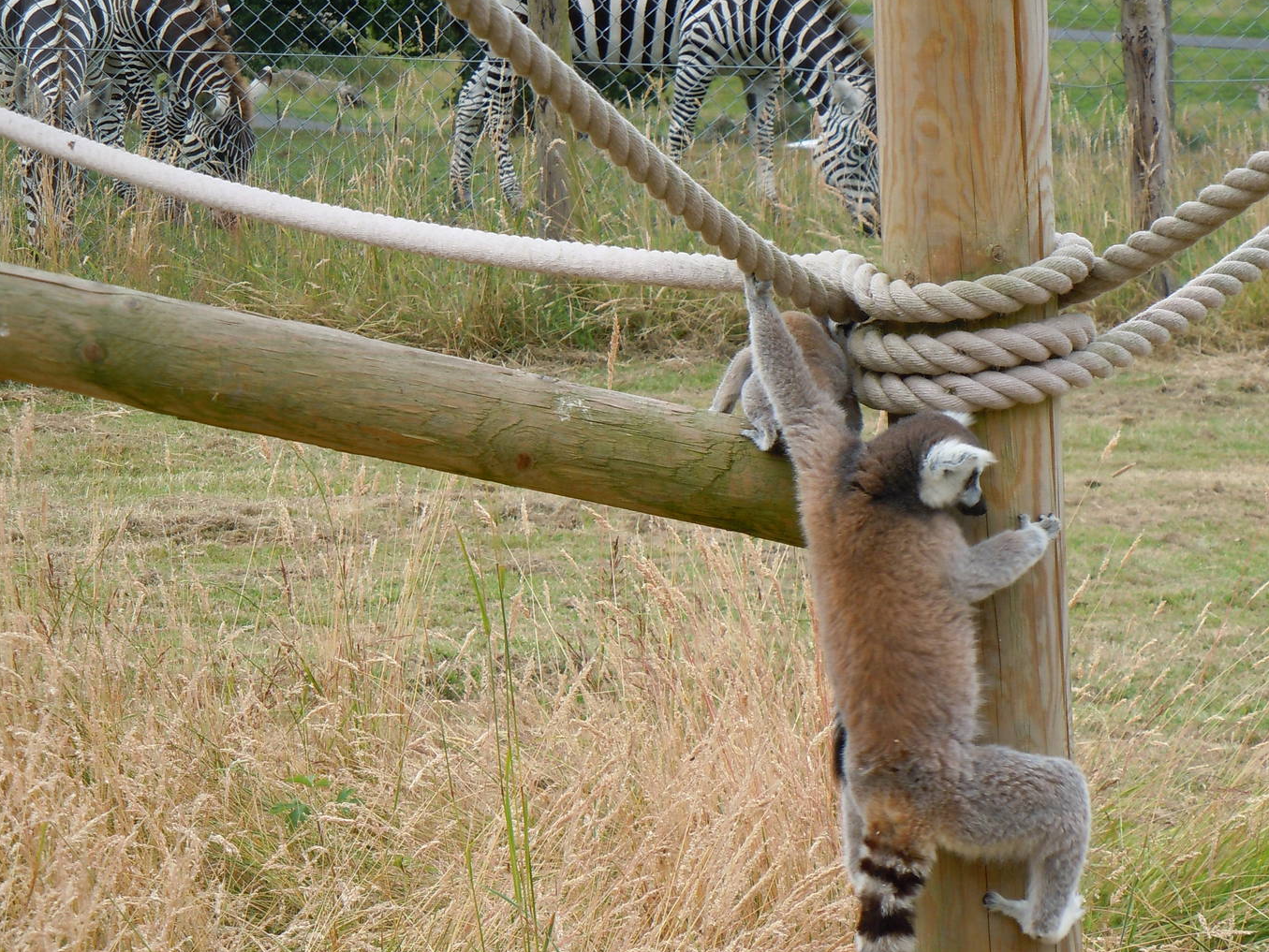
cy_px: 521
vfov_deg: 9.5
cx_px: 671
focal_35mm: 157
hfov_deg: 12.6
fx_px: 5757
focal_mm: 24
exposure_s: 1/200
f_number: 4.6
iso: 100
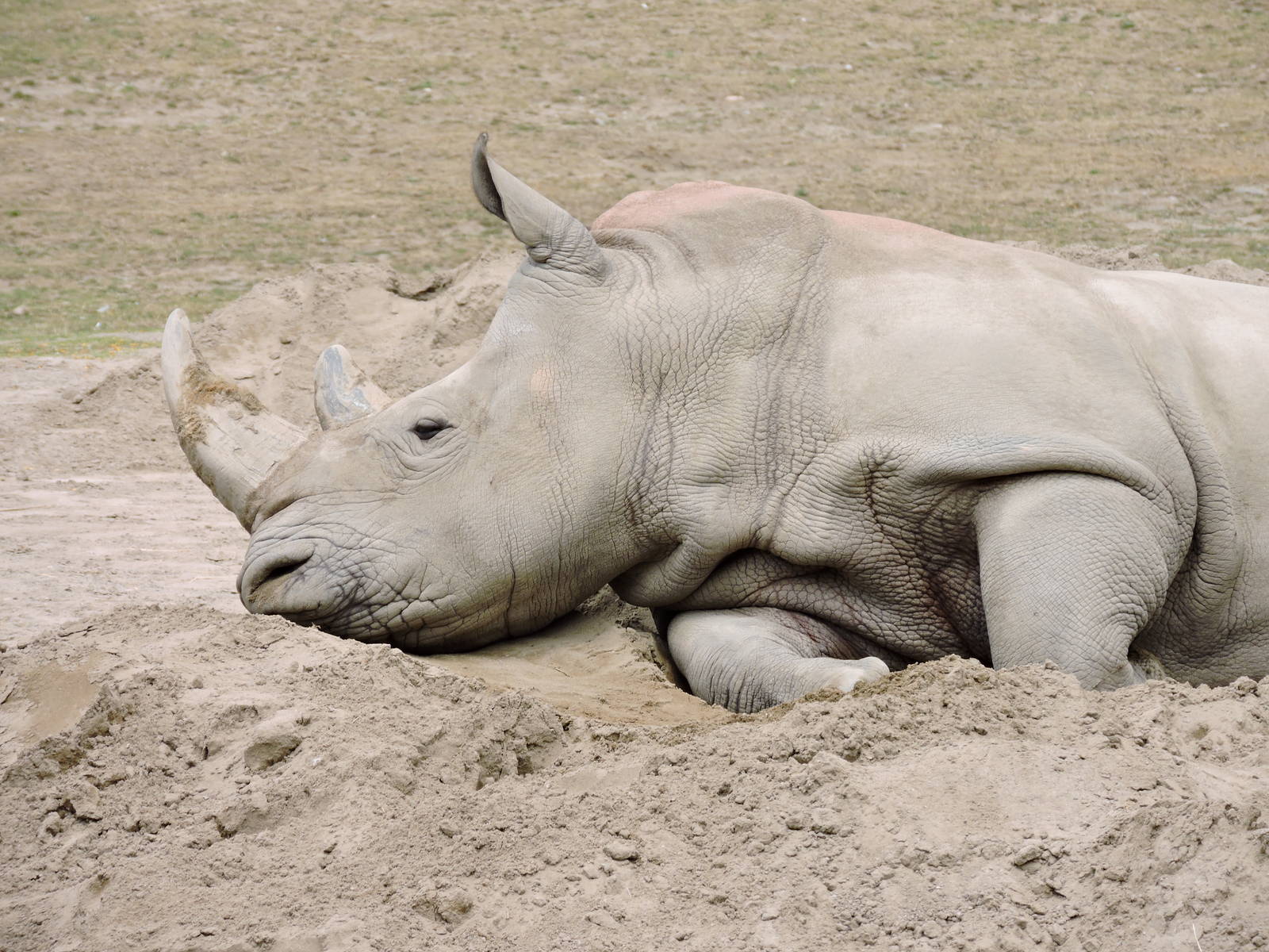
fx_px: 15947
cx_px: 634
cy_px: 476
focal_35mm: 435
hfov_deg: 4.6
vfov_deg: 3.4
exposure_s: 1/320
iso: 100
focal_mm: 77.6
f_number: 4.9
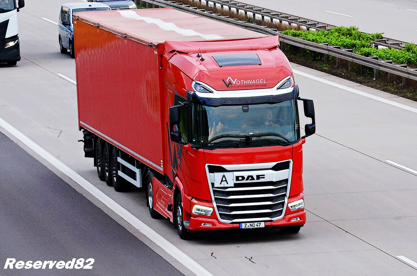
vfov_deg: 5.5
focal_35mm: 248
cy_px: 138
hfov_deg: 8.3
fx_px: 2861
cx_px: 208
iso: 2000
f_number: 14
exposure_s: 1/500
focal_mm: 165
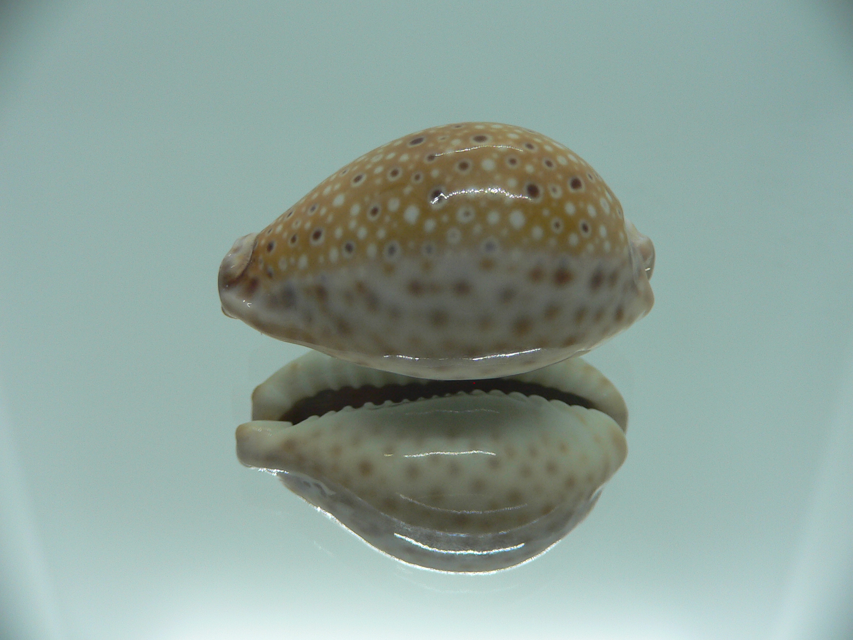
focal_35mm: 35
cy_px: 320
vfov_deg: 40.7
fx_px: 862
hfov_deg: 52.6
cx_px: 426
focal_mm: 4.6
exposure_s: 1/60
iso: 80
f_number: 2.8
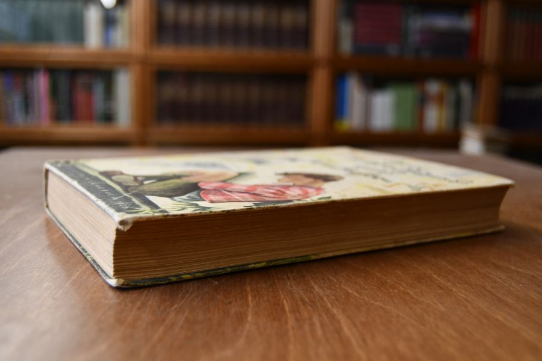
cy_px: 180
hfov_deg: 49.6
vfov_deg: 34.2
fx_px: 587
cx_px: 271
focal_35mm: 39
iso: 1100
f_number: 4
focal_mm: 26
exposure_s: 1/125
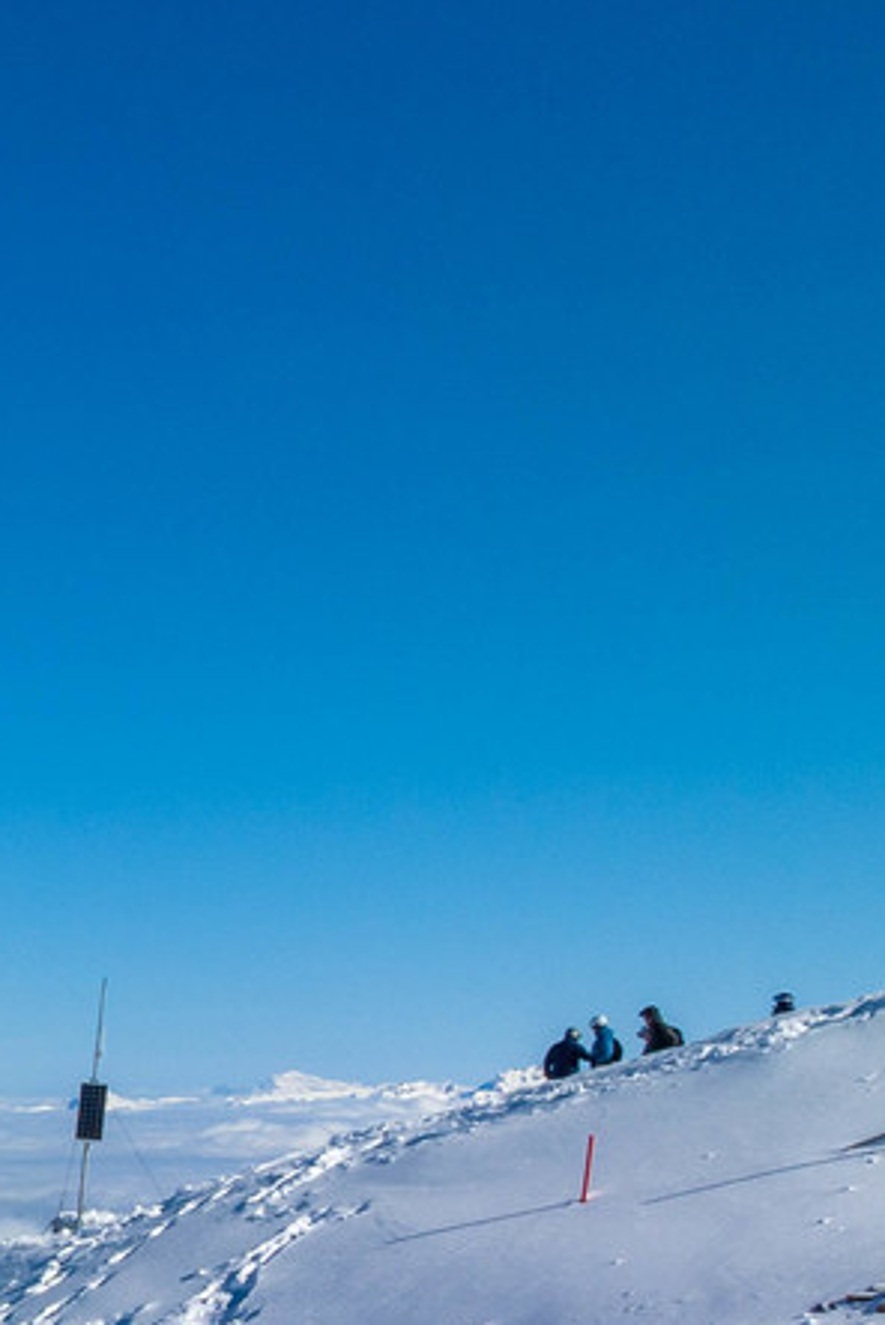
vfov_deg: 21.9
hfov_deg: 12.3
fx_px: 3313
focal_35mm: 90
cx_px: -1184
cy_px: 1286
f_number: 11
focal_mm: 12.3
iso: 100
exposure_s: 1/400
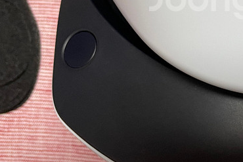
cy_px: 1
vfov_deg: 18.2
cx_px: 263
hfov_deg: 25.7
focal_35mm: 73
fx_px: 493
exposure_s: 1/60
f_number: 1.6
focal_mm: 4.2
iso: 100
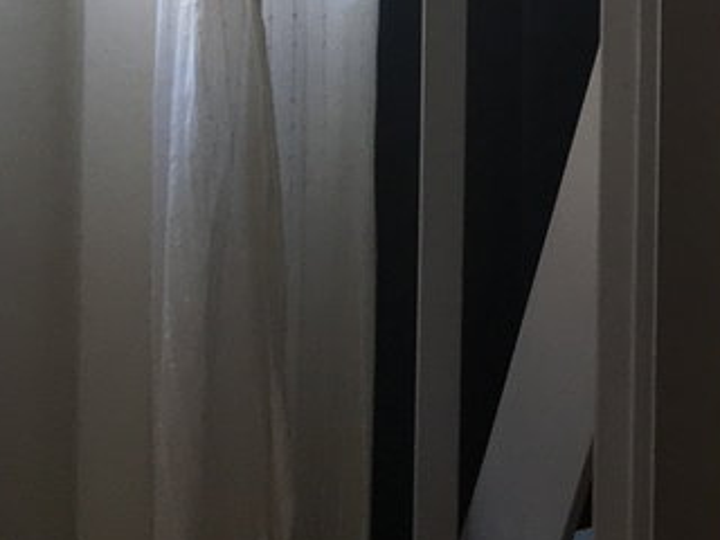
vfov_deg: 9.4
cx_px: 1314
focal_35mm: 145
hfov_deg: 12.4
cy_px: -652
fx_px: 3016
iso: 32
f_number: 2.2
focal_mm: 4.15
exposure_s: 1/50
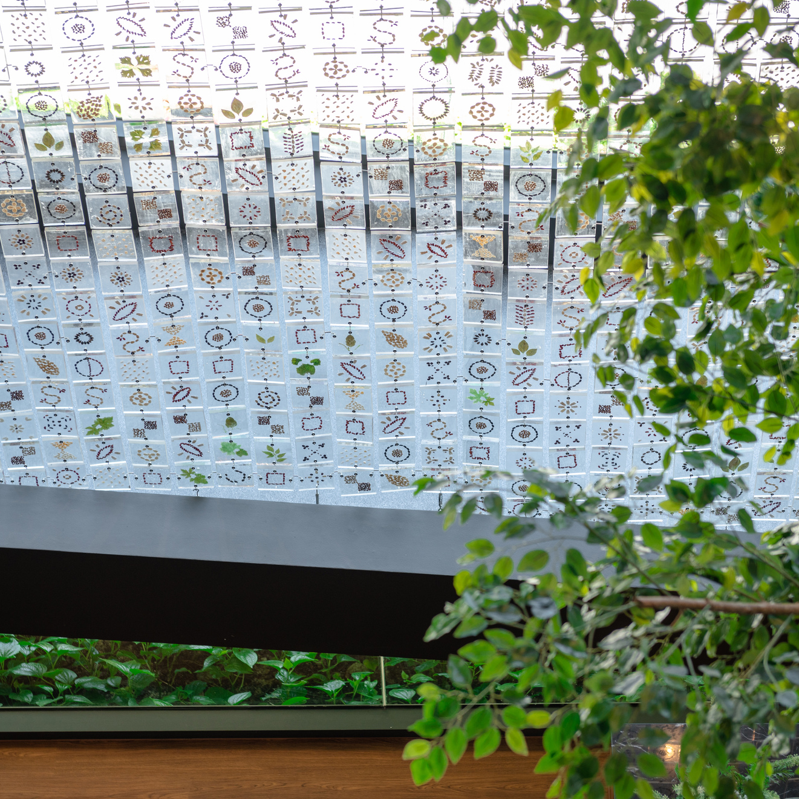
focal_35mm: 90
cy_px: 402
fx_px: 2350
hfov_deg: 19.3
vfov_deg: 19.3
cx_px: 425
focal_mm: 70
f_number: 3.5
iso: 100
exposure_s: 1/60
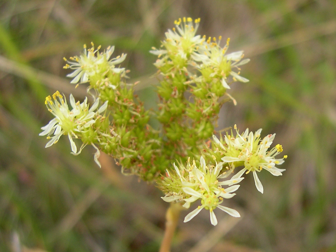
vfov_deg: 37.7
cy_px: 126
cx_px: 168
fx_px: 369
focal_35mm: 38
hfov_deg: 49.0
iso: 100
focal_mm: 8
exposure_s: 1/340
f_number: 2.8
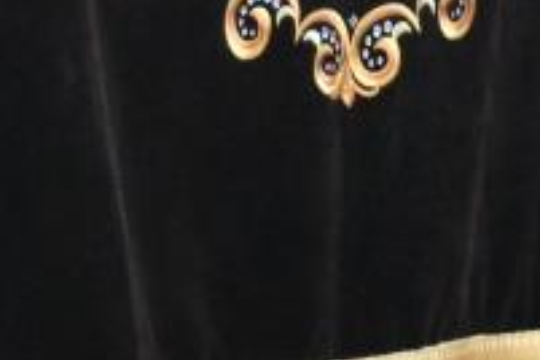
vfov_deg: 2.0
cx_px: 1161
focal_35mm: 702
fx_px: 10529
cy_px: -269
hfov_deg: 2.9
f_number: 4
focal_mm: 92
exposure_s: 1/200
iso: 640
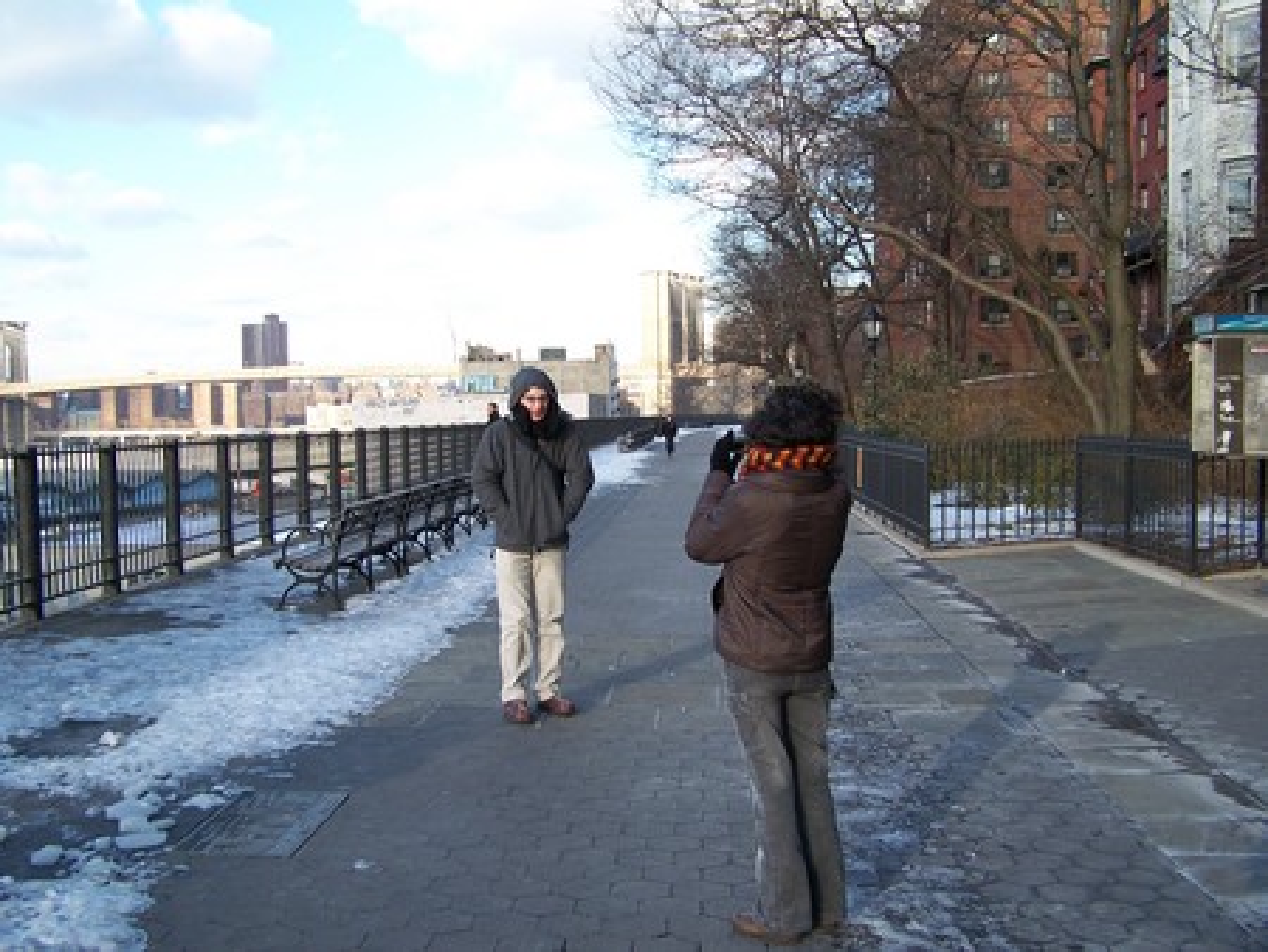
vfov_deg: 37.8
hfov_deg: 49.0
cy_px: 476
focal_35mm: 38
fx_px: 1393
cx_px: 634
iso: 80
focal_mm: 6.3
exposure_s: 1/250
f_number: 2.8
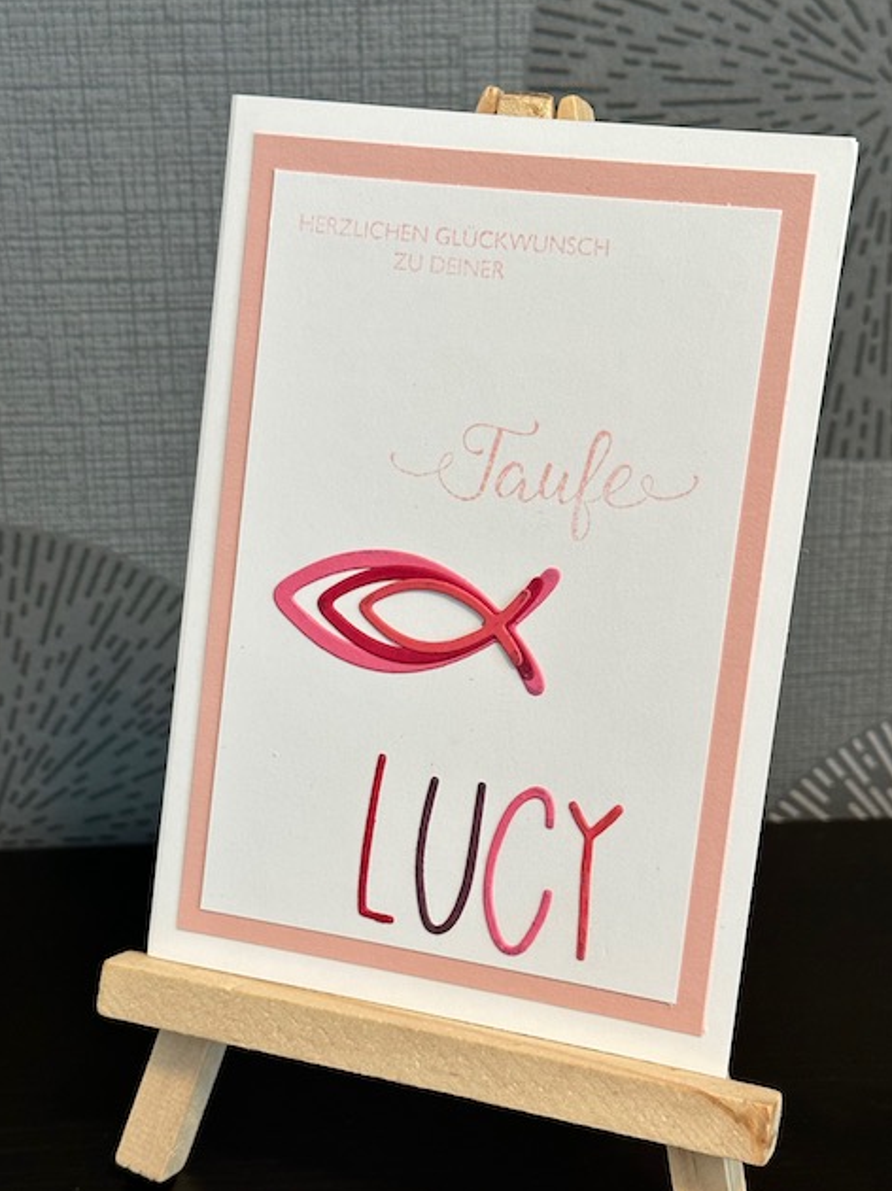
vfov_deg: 31.7
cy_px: 673
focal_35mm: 61
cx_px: 440
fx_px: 2097
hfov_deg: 24.0
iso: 125
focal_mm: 6.86
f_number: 1.78
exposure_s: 1/60
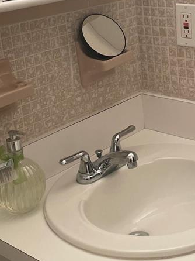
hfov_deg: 20.9
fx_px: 526
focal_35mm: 70
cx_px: 131
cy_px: 75
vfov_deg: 27.5
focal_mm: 4.2
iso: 125
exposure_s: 1/120
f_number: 1.6
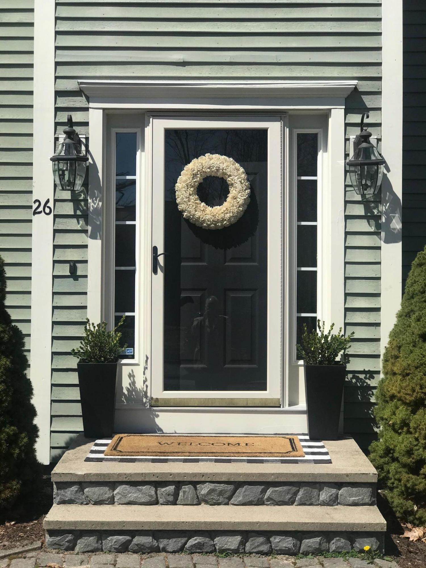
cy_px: 284
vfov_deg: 33.8
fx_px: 935
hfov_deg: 25.7
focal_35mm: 57
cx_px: 213
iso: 20
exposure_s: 1/1429
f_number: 2.8
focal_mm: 6.6
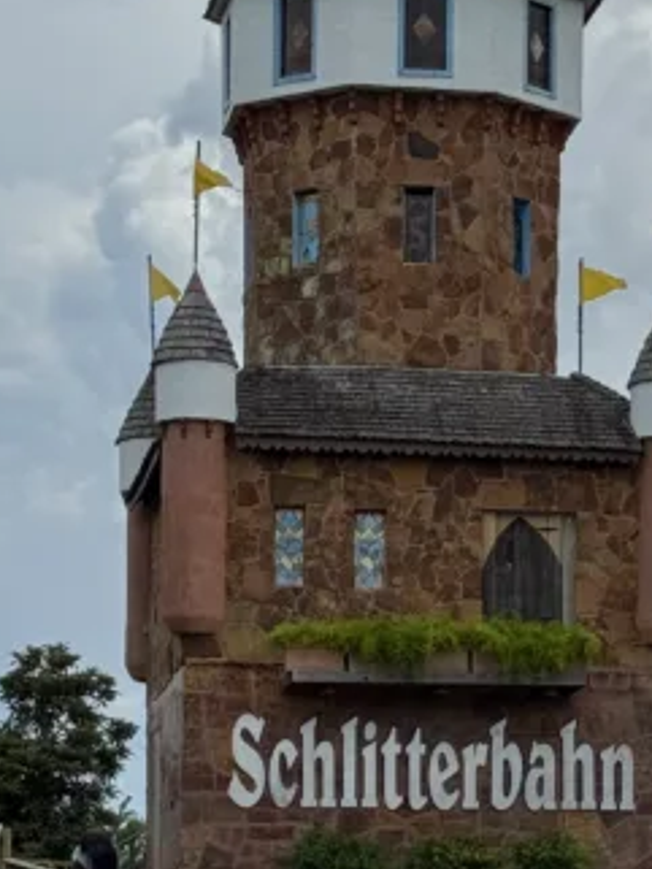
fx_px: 3840
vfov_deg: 12.8
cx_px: 606
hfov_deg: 9.7
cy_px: 826
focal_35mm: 153
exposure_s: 1/7937
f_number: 1.78
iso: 64
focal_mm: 6.76
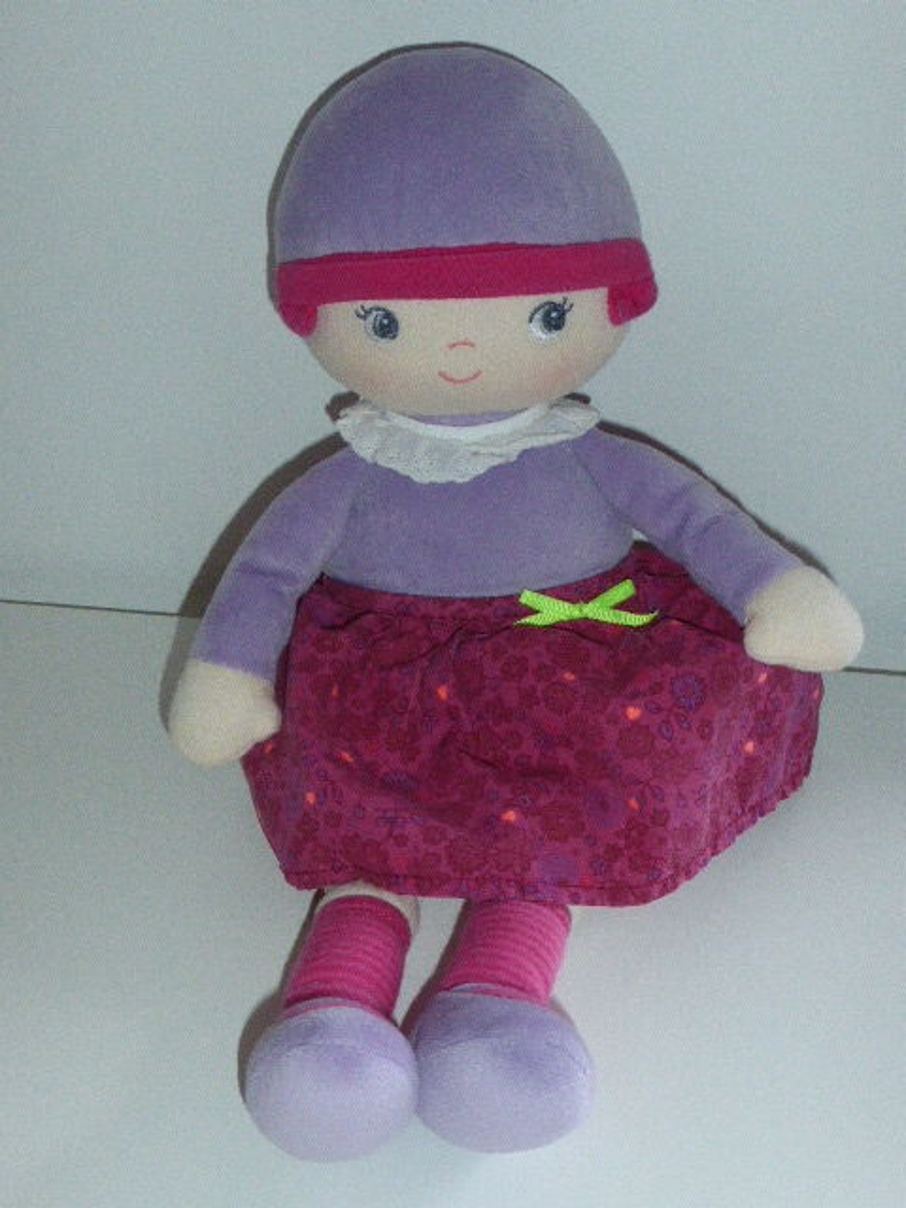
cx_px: 453
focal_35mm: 46
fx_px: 1605
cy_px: 604
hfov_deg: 31.5
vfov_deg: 41.2
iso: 640
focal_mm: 7.9
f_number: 4.1
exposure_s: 1/125
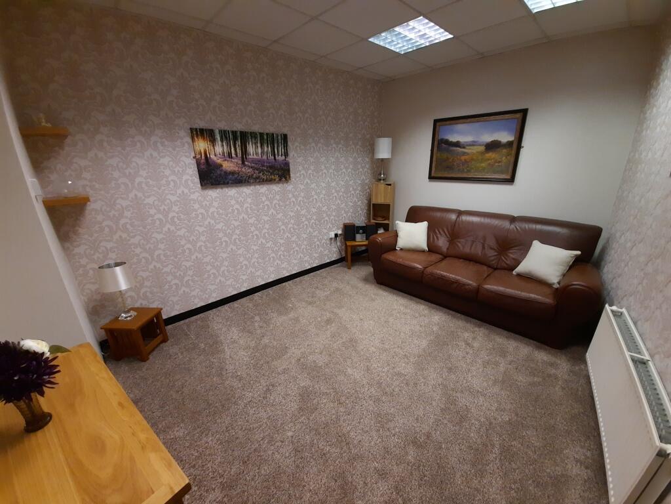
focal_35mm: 13
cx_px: 336
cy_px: 252
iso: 200
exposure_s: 1/50
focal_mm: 1.74
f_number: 2.2
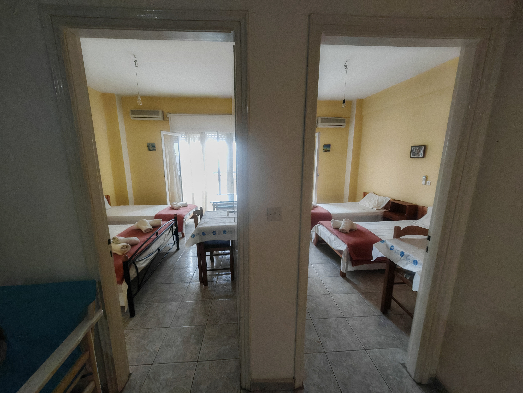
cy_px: 196
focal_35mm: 13
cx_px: 262
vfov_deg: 89.9
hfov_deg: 106.2
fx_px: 196
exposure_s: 1/33.3
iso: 1565
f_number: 2
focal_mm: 1.82
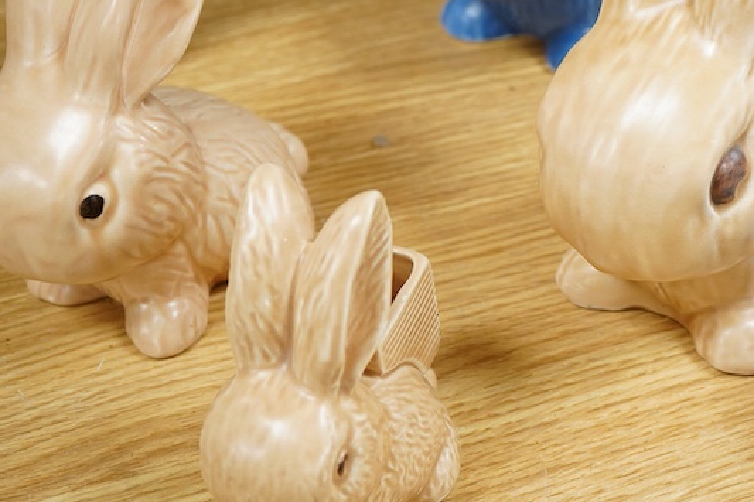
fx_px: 1591
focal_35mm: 76
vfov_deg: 17.9
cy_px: 148
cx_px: 572
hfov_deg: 26.3
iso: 1250
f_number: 6.3
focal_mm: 30
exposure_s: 1/125
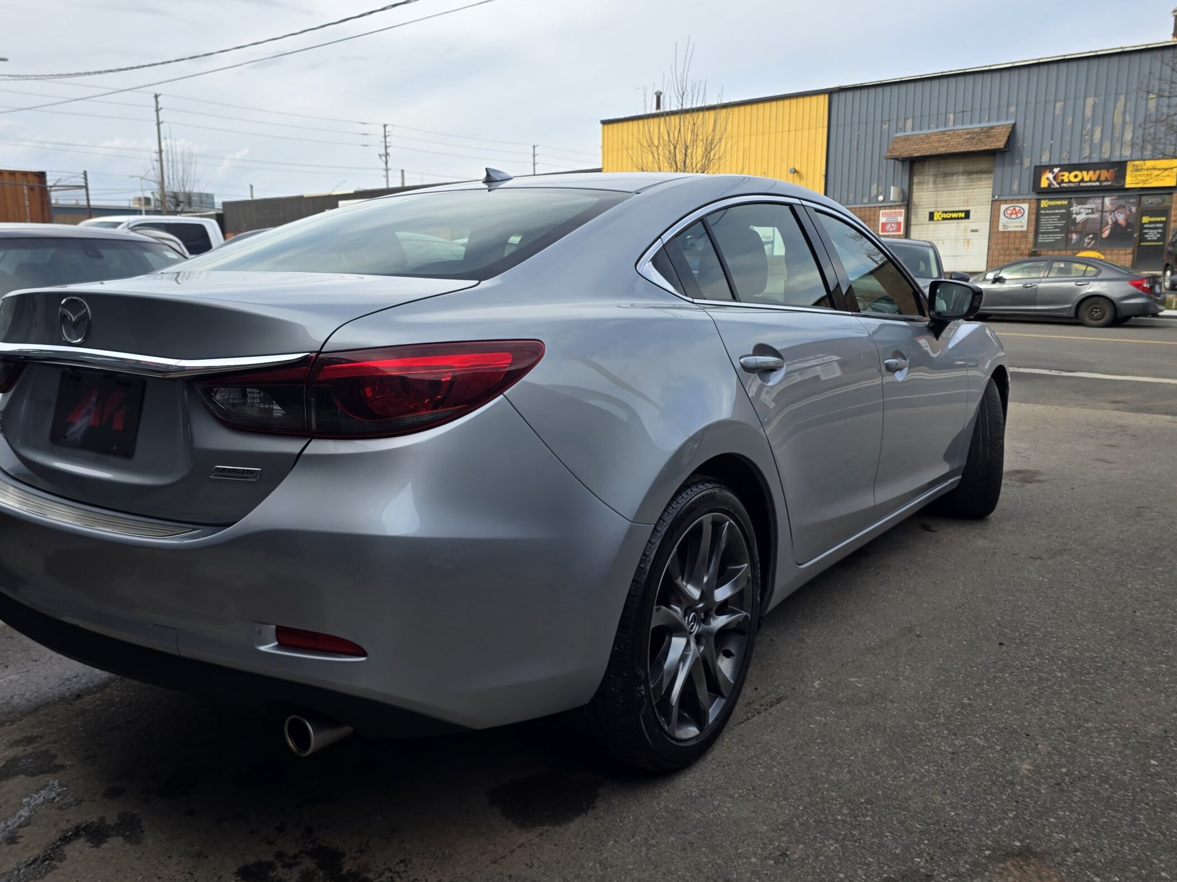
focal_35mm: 28
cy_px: 431
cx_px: 519
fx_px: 952
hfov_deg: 63.3
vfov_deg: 49.7
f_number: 1.7
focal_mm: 6.3
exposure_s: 1/352
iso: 12
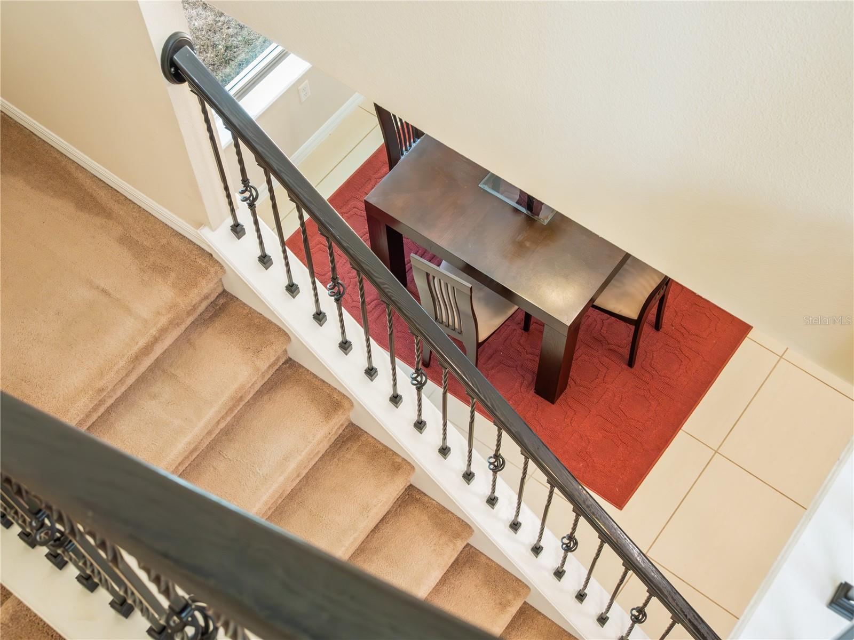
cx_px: 427
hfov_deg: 41.2
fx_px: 1135
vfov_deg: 31.5
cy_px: 320
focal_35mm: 46
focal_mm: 23
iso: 3200
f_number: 6.3
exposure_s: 1/20
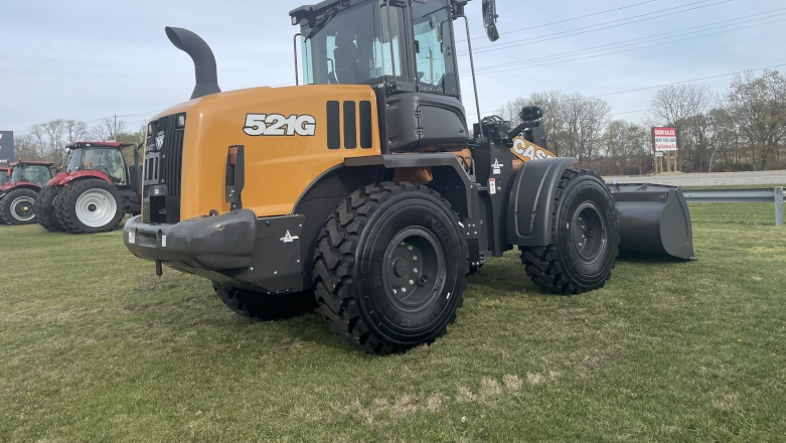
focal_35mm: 29
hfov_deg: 66.0
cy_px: 179
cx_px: 402
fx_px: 605
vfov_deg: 40.1
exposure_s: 1/1984
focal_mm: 4.2
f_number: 1.6
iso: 32
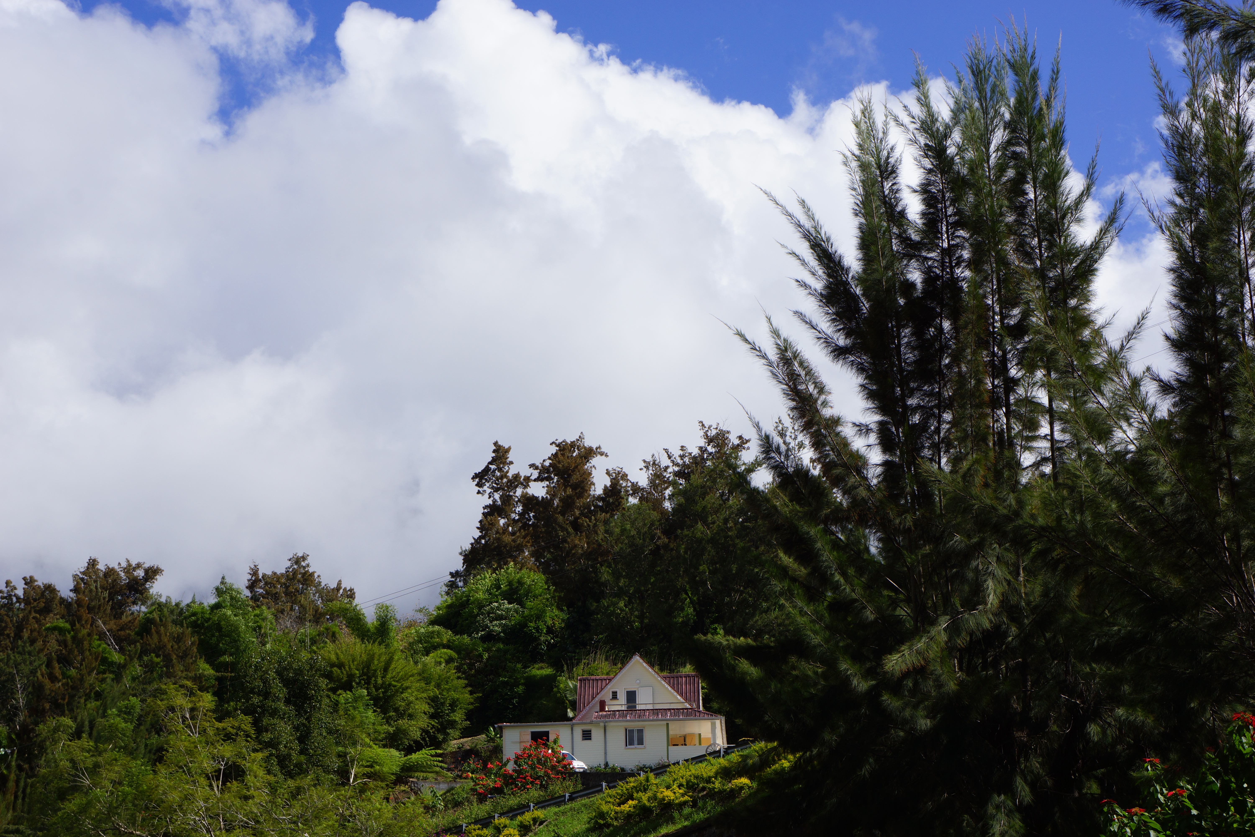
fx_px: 2336
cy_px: 418
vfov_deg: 20.3
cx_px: 628
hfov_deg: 30.1
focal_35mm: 67
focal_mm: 45
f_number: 13
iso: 100
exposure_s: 1/160
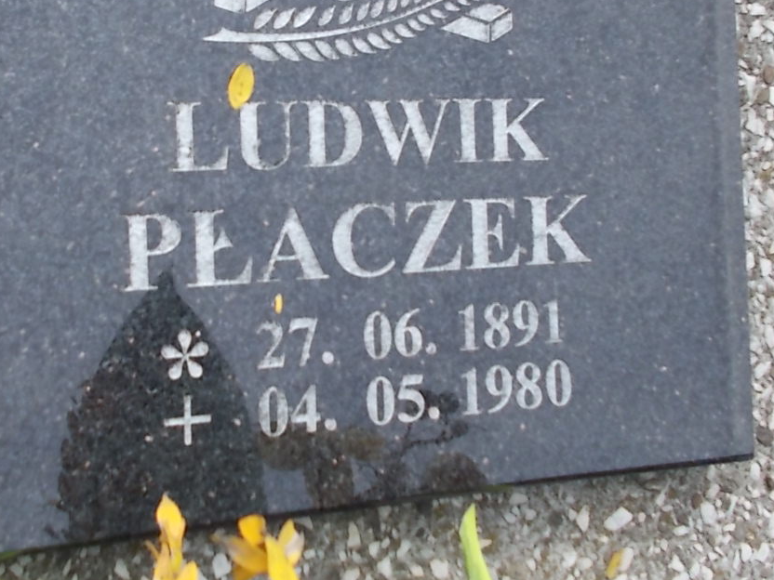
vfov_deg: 28.2
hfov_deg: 37.7
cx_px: 247
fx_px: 1118
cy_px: 84
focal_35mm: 50
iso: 80
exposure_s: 1/100
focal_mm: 4.6
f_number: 8
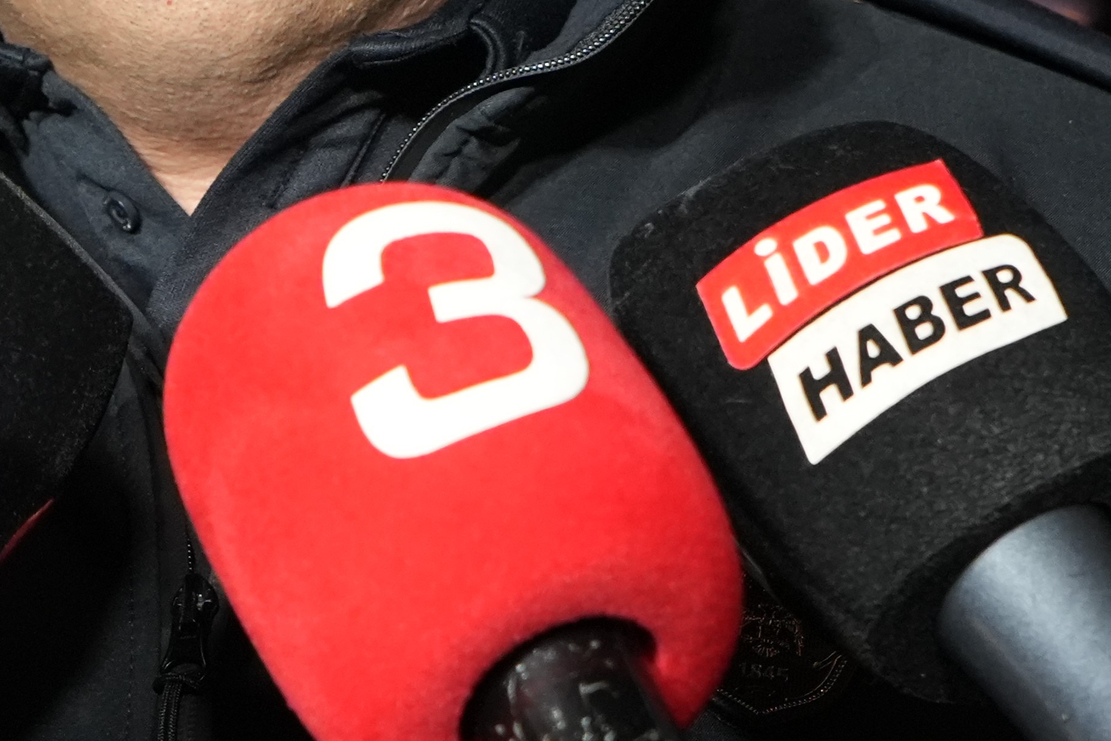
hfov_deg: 12.9
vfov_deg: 8.7
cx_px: 53
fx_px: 4845
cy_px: 193
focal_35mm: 157
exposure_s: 1/80
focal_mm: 41
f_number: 5.6
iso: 3200
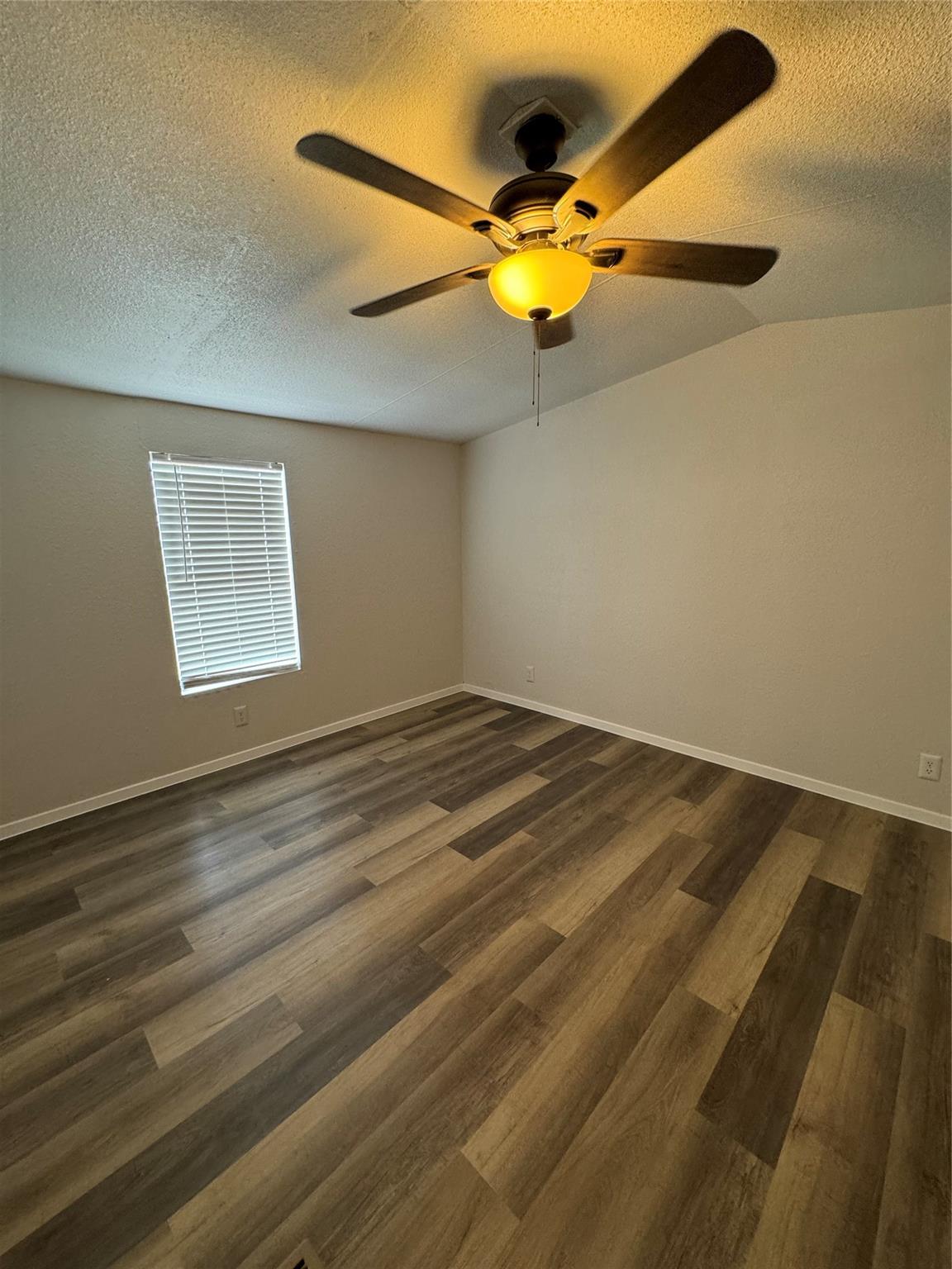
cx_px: 476
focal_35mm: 14
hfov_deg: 85.7
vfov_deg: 102.1
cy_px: 634
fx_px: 513
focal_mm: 2.22
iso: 250
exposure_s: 1/60
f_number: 2.2
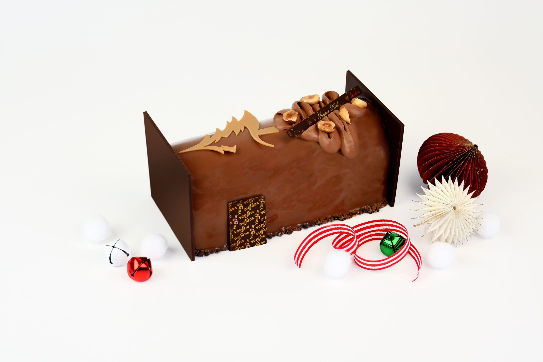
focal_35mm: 72
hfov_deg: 28.1
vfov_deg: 18.9
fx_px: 1086
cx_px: 272
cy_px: 181
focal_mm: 48
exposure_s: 1/100
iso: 250
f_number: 4.2
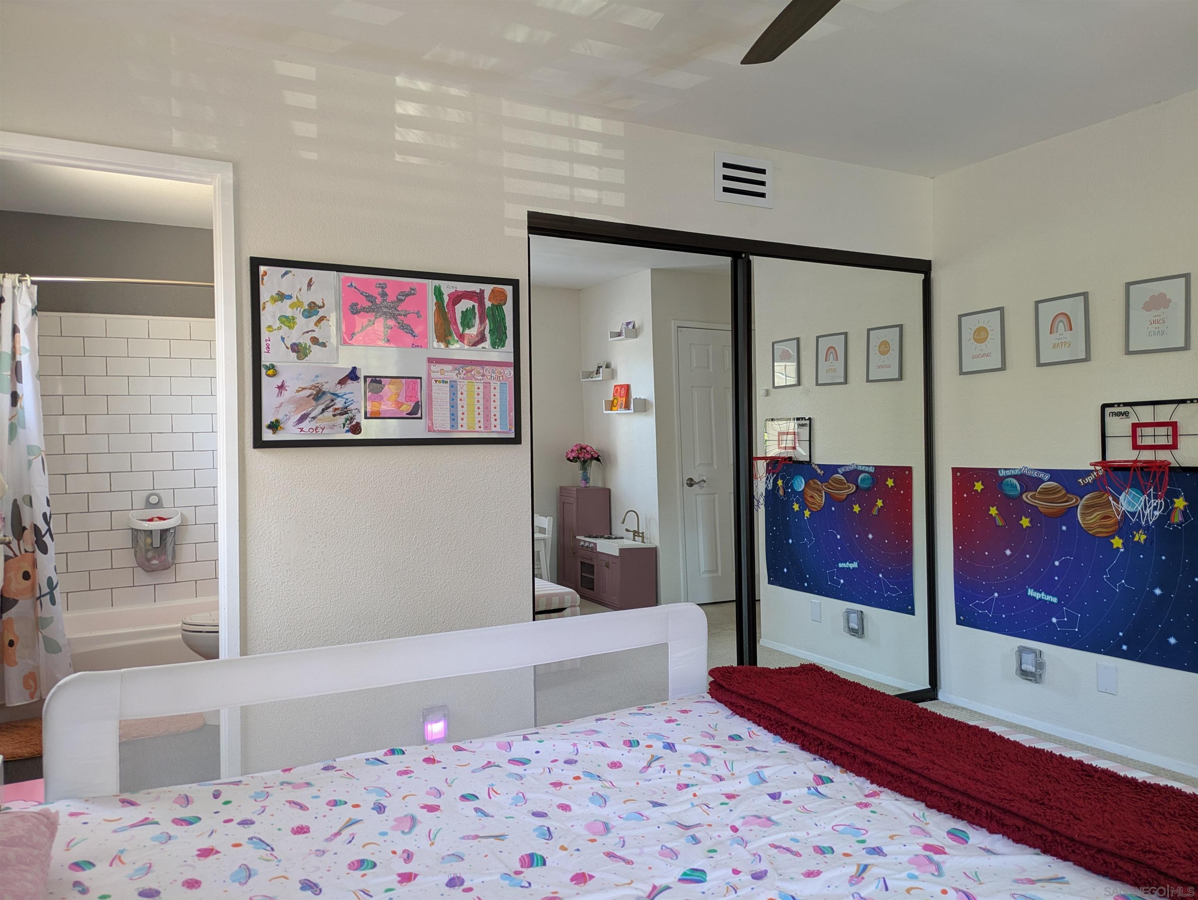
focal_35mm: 25
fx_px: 866
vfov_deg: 54.9
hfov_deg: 69.4
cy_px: 450
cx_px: 599
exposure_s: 1/24
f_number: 1.89
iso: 174
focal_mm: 5.43
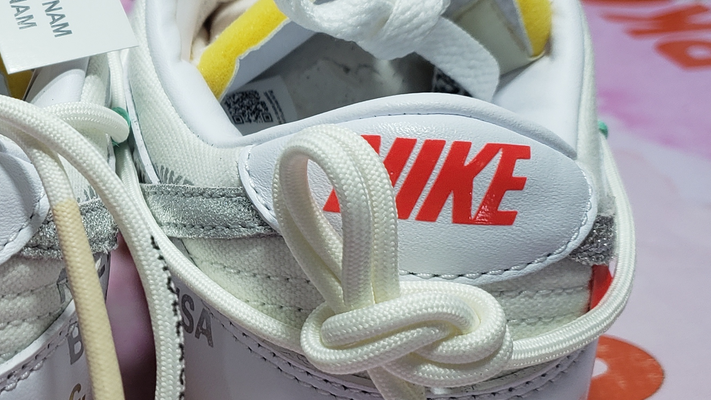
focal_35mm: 65
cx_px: 87
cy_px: 204
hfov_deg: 31.1
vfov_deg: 18.5
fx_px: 1225
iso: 50
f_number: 1.5
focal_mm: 4.3
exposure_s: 1/100
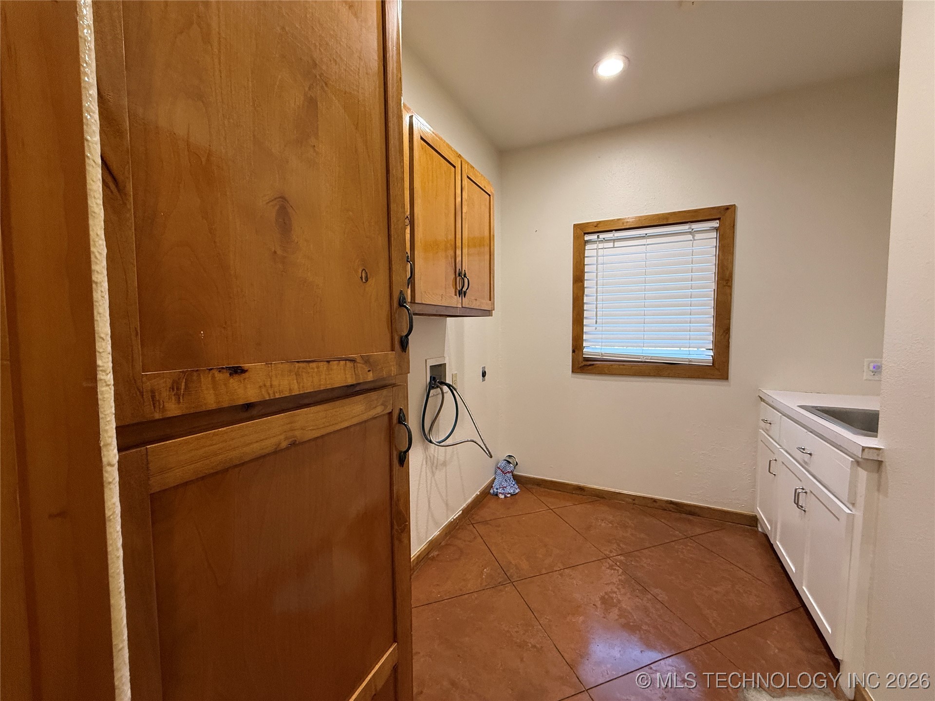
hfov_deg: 102.1
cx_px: 468
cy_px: 350
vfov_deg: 85.7
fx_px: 378
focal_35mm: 14
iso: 320
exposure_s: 1/120
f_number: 2.2
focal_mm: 2.22
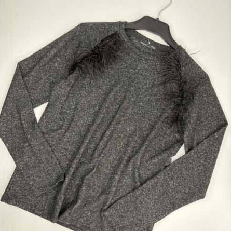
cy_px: 122
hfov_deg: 52.5
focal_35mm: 31
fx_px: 234
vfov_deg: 52.5
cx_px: 115
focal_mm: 5.96
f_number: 1.6
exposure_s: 1/100
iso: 40
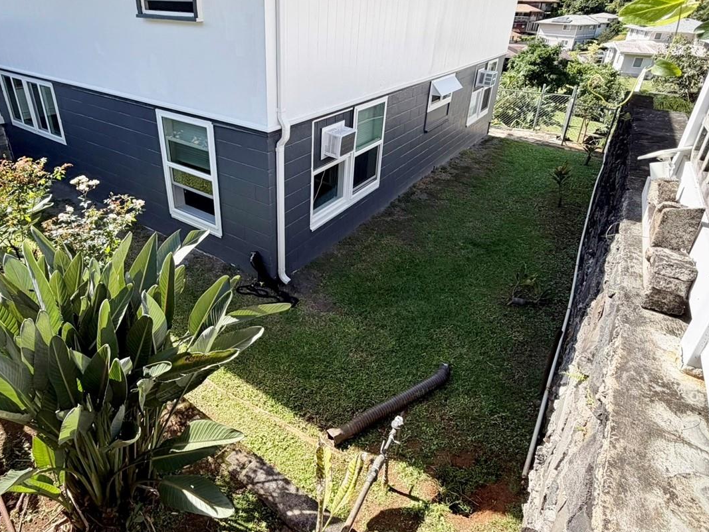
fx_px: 430
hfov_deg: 78.8
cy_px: 203
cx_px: 322
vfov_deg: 62.7
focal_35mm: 21
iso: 40
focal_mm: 2.22
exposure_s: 1/625
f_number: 2.2
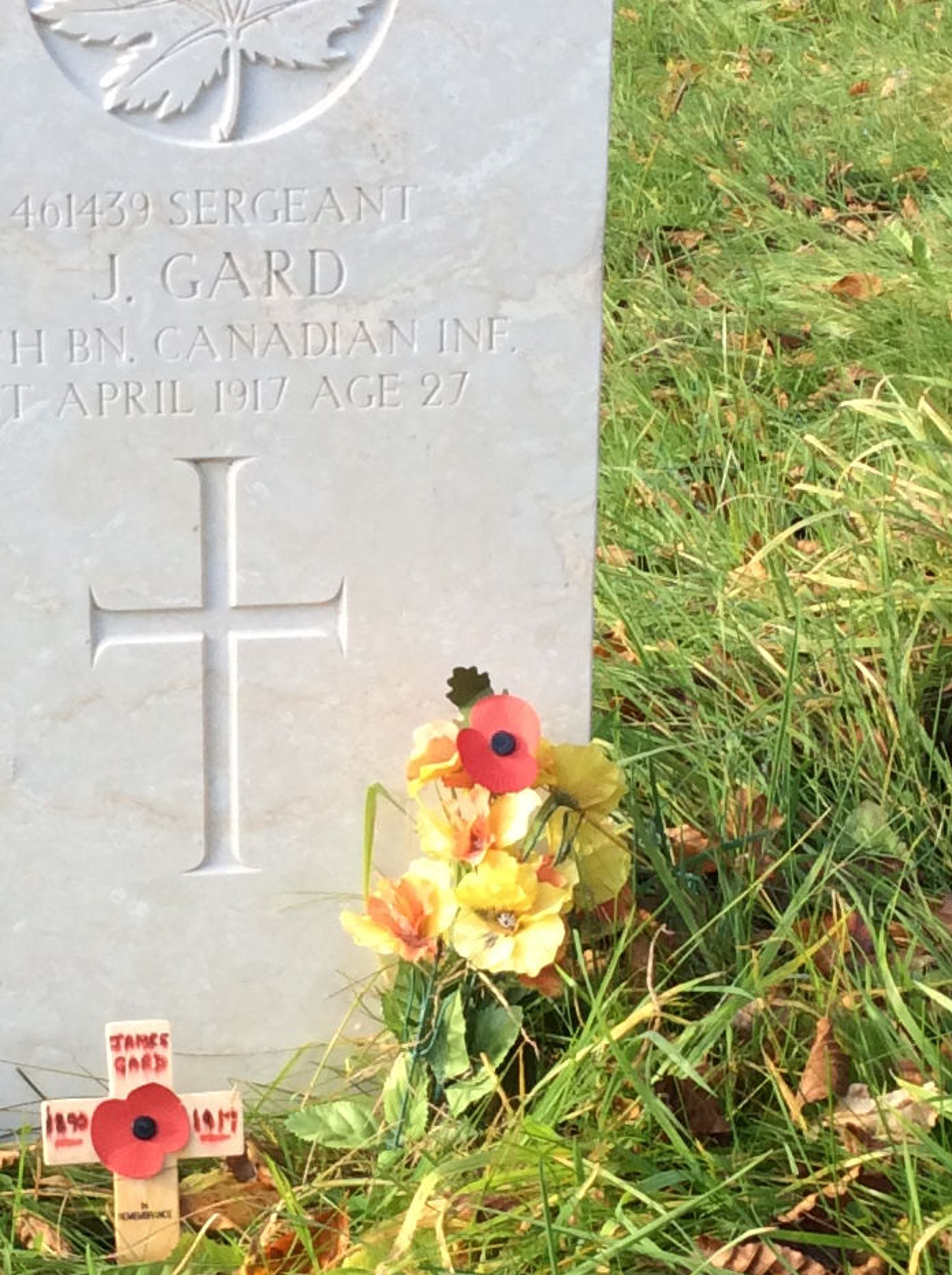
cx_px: 339
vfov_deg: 22.0
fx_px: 3273
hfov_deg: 16.5
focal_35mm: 89
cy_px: 850
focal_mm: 3.3
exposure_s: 1/206
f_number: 2.4
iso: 32
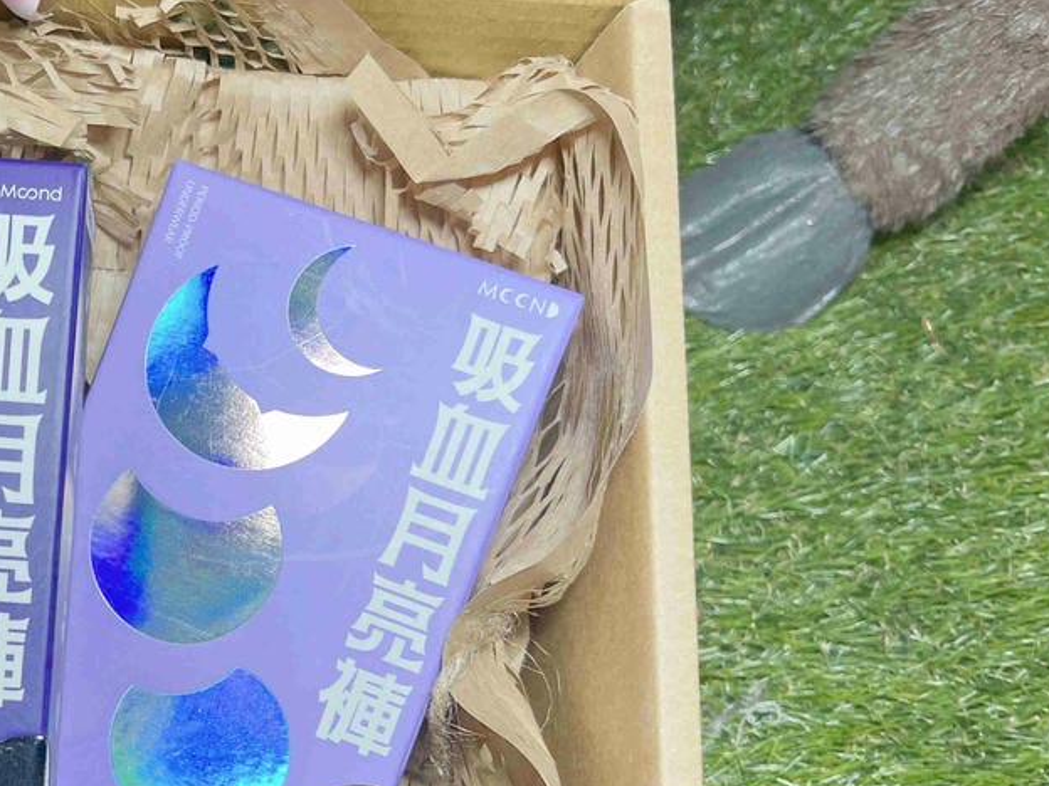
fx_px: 1515
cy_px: 511
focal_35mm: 50
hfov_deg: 35.7
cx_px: 87
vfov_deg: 29.0
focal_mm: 5.7
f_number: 1.5
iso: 40
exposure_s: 1/120
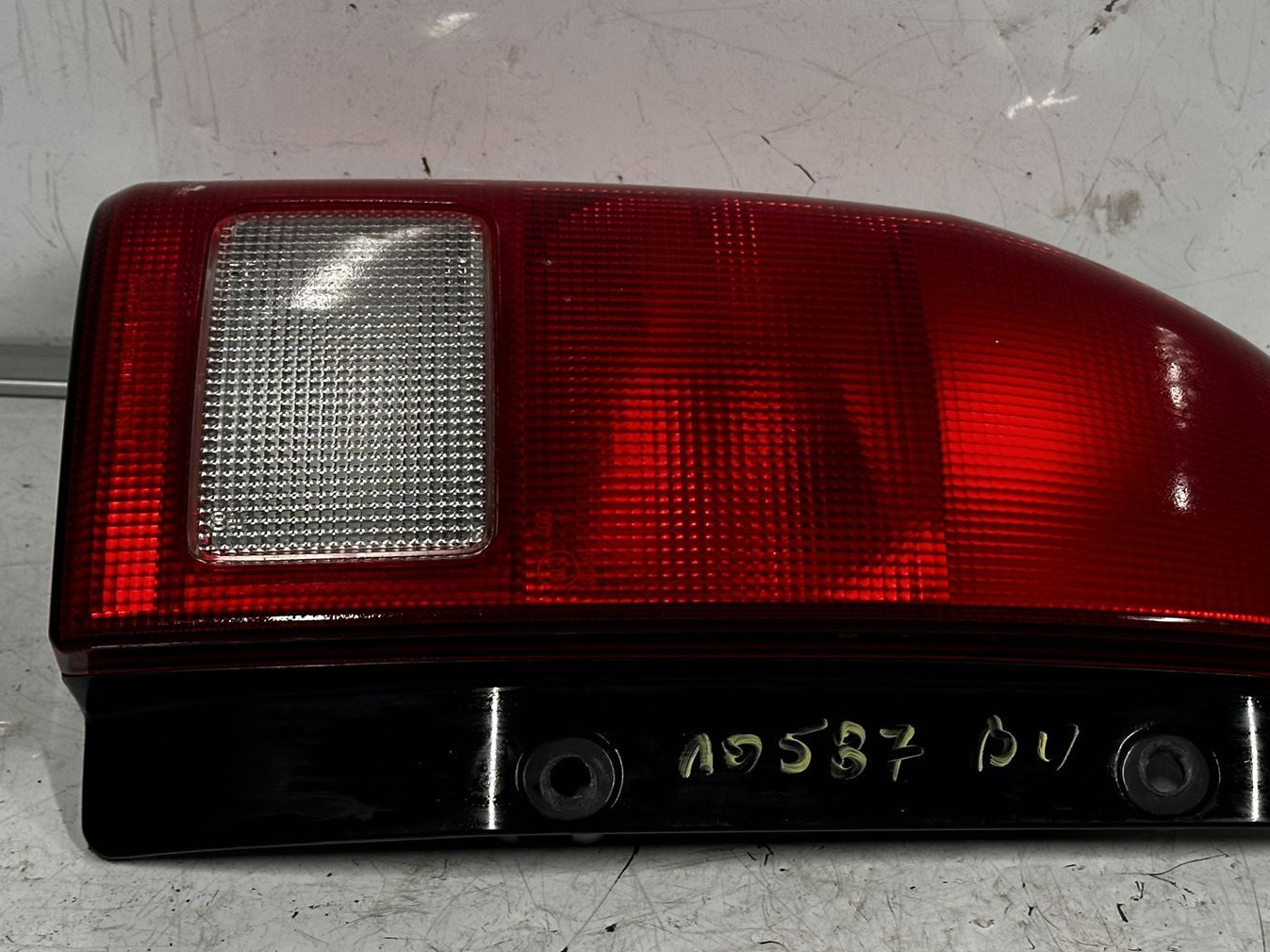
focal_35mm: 73
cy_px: 505
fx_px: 2678
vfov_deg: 20.2
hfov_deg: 26.6
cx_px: 736
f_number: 1.78
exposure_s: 1/50
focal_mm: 6.86
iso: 100
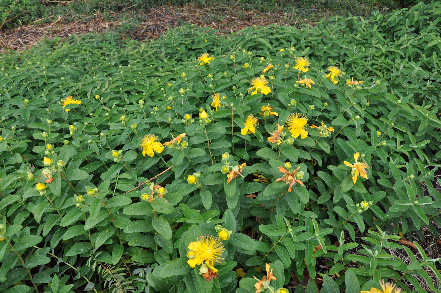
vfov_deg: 41.6
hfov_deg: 59.6
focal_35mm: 32
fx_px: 385
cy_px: 146
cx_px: 220
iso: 200
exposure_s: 1/60
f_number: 8
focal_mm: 21
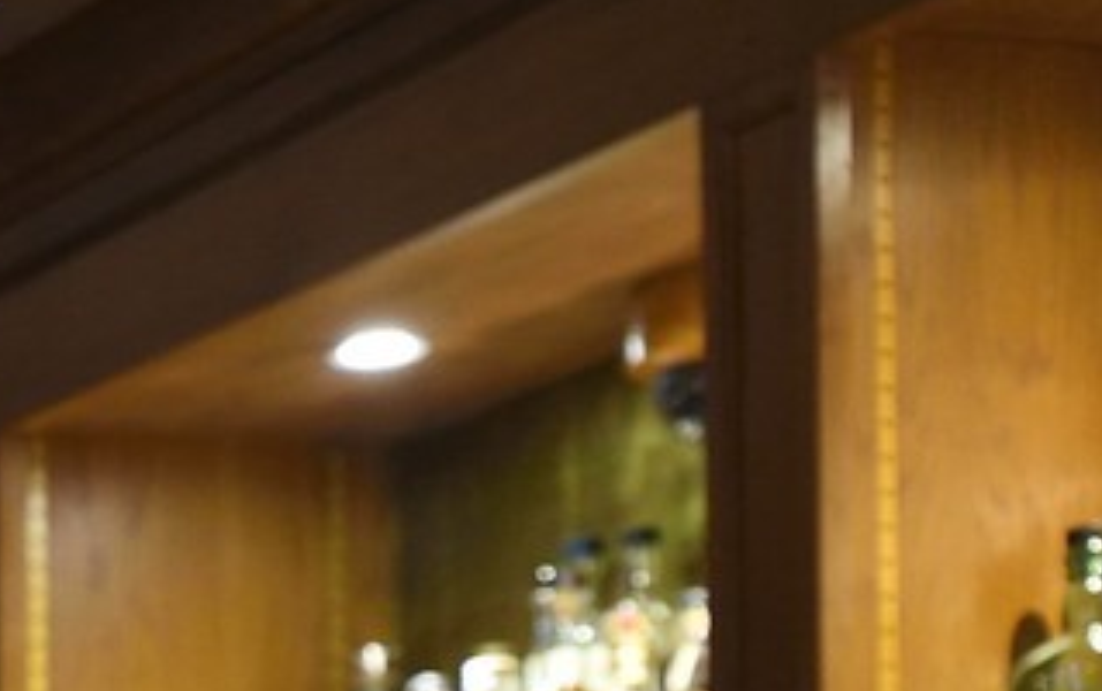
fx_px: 4449
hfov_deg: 11.4
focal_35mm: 148
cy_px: 1772
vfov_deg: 8.1
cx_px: -1655
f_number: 4
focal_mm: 29
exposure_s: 1/25
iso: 1250
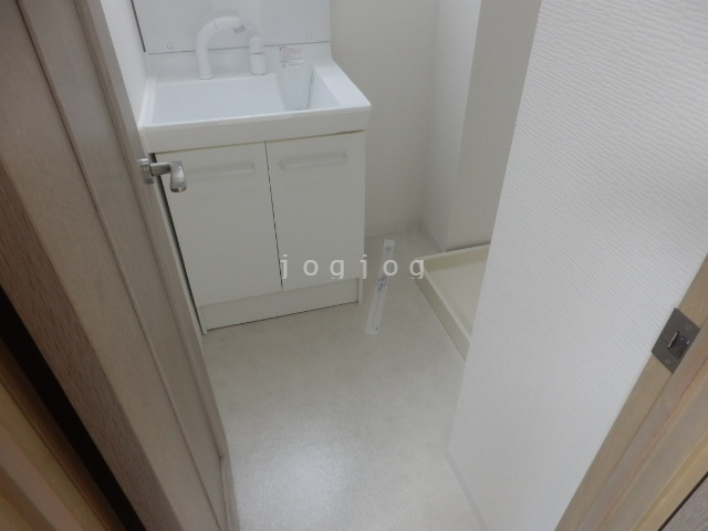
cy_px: 266
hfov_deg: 71.6
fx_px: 491
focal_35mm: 24
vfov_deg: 56.8
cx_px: 354
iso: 200
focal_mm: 4.2
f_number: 3
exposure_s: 1/30
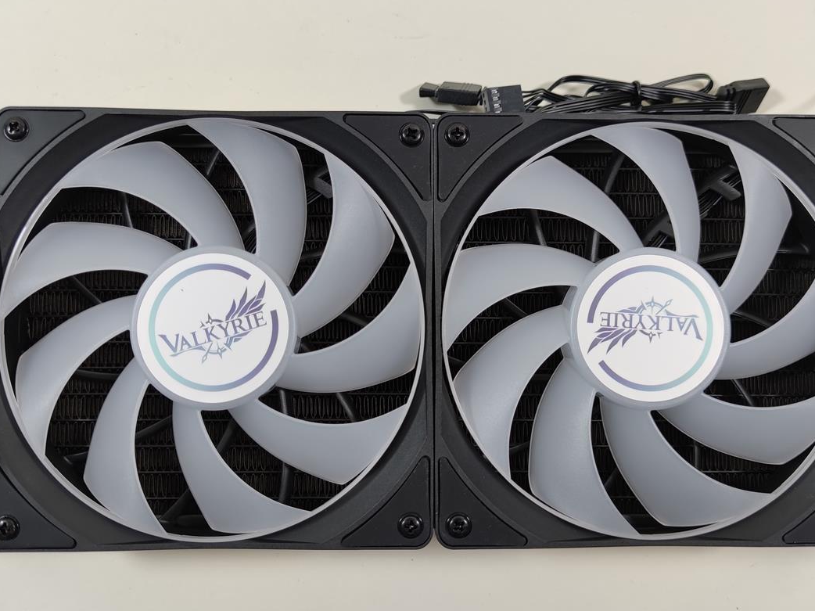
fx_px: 847
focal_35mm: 36
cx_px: 415
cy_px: 307
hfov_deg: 51.4
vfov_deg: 39.6
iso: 72
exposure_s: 1/100
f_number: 1.85
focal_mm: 6.78
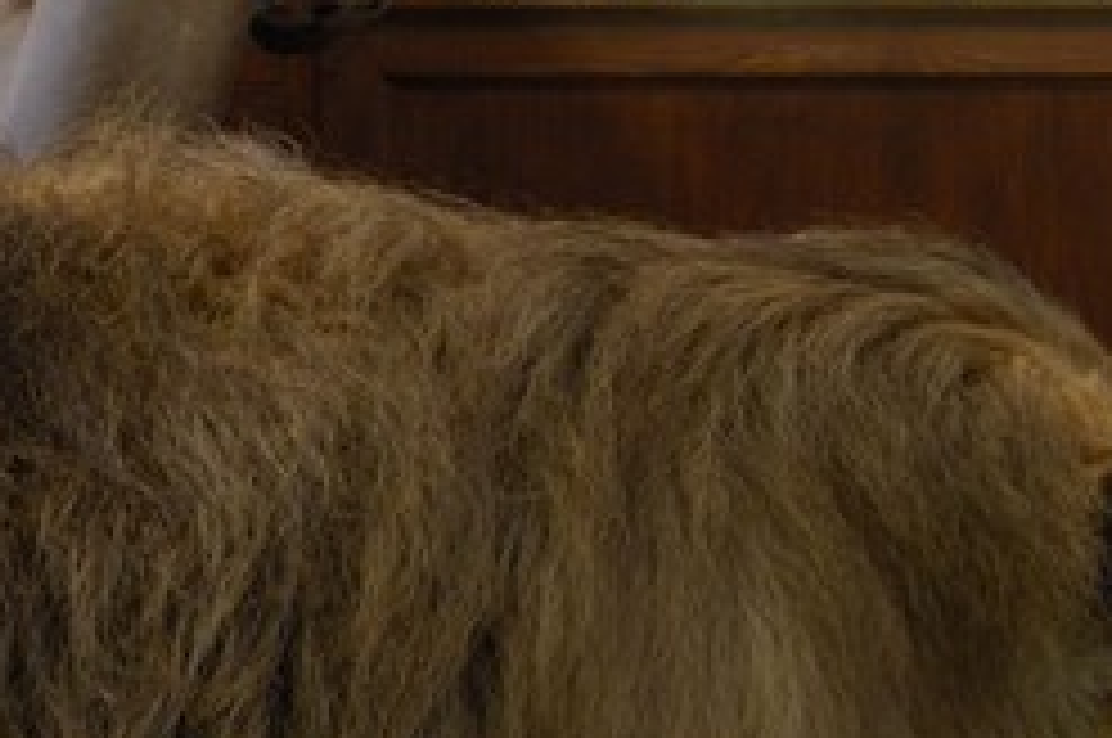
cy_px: -410
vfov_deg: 4.5
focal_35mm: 301
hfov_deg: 6.2
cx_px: 3476
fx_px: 9293
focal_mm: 31
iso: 100
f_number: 7.1
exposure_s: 1/1.67
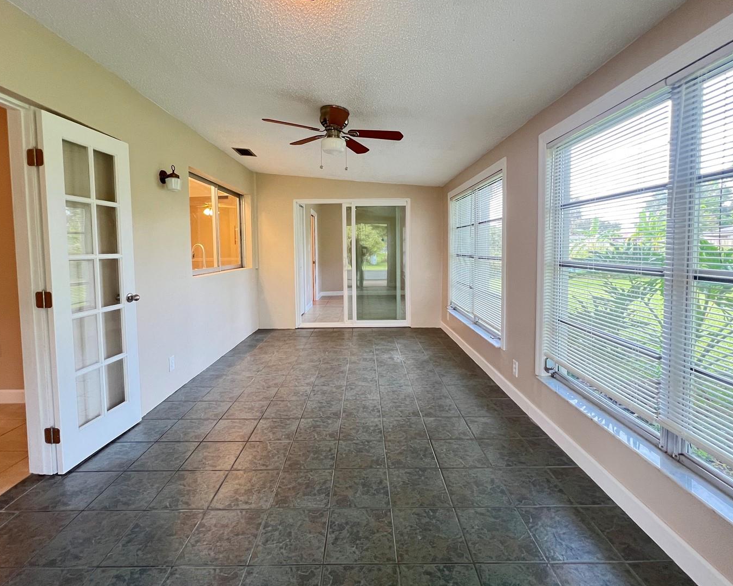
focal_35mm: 15
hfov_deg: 96.8
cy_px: 266
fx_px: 325
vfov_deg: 83.8
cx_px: 365
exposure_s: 1/60
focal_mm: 1.57
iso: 250
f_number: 1.8
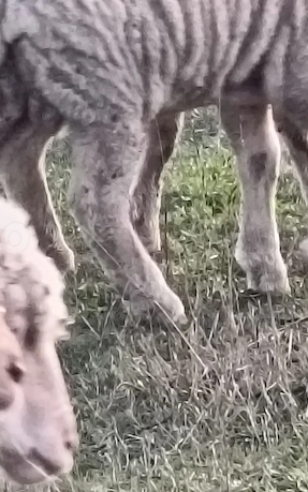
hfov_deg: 2.9
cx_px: 40
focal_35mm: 456
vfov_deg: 4.6
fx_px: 6122
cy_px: 366
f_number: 1.75
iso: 220
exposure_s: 1/100
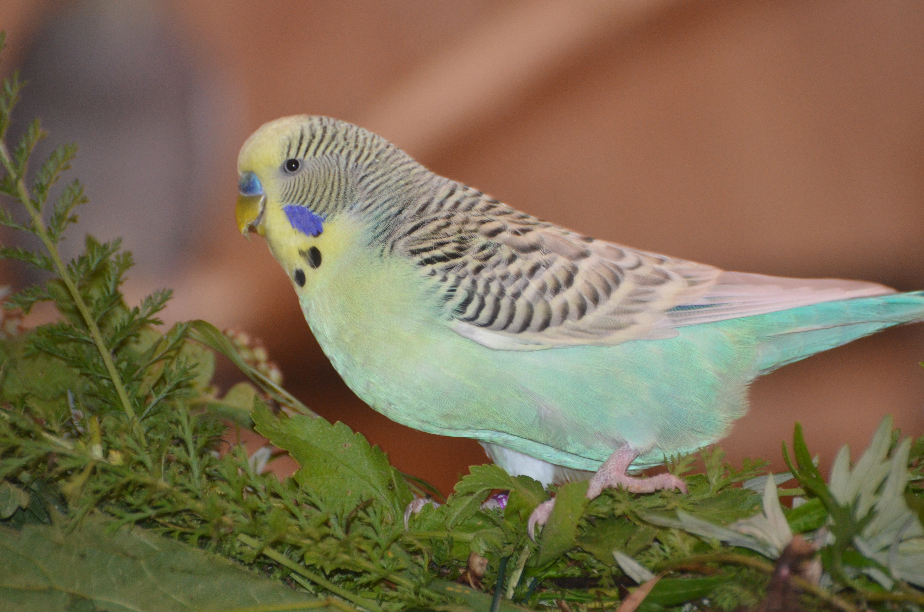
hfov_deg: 6.3
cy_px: 306
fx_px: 8452
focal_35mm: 330
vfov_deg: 4.1
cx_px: 462
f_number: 6.3
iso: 2000
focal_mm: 220
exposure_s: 1/60
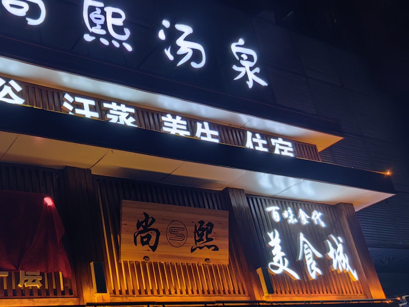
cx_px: 125
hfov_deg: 40.5
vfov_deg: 31.4
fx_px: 543
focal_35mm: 46
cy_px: 186
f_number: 1.4
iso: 50
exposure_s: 1/125
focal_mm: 5.75
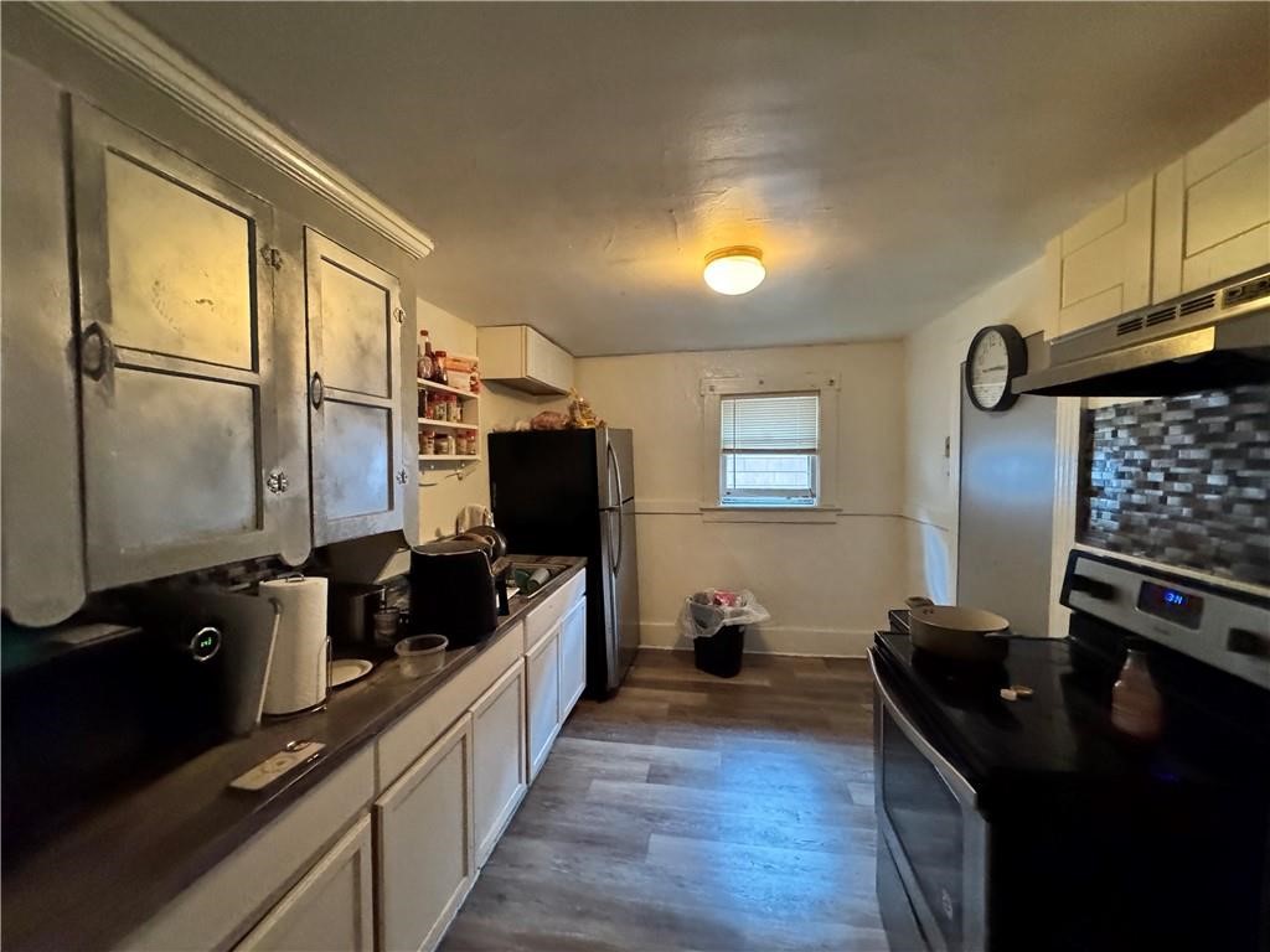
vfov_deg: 85.7
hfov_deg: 102.1
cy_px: 476
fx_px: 514
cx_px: 635
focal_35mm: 14
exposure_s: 1/40
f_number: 2.2
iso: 1250
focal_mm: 2.22
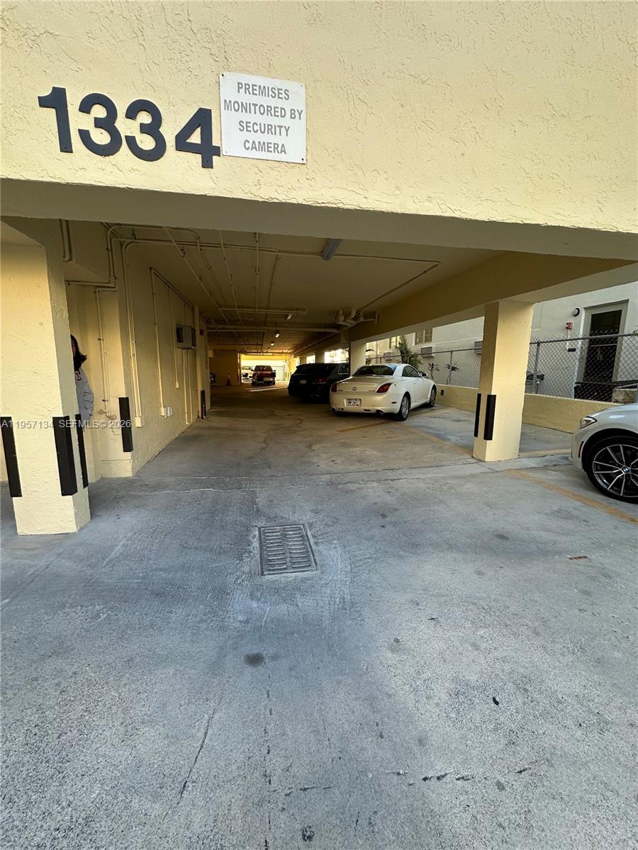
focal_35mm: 14
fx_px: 344
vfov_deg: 102.1
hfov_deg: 85.7
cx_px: 319
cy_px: 425
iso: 40
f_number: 2.2
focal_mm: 2.22
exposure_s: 1/99
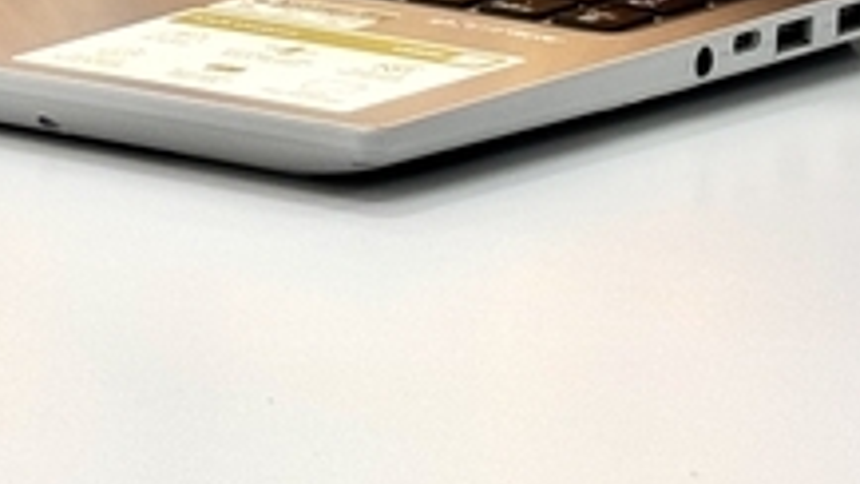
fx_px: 4401
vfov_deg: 6.1
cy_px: -571
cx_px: 0
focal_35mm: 193
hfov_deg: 11.1
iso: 80
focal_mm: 6.76
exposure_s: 1/121
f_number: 1.78
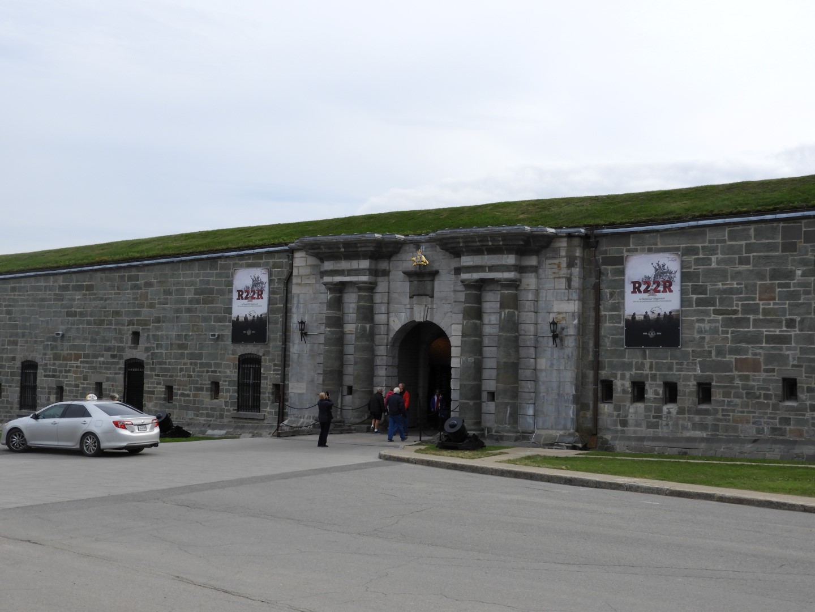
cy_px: 306
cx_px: 408
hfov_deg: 42.1
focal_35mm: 45
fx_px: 1059
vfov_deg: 32.2
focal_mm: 8.1
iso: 100
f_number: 4
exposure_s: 1/800
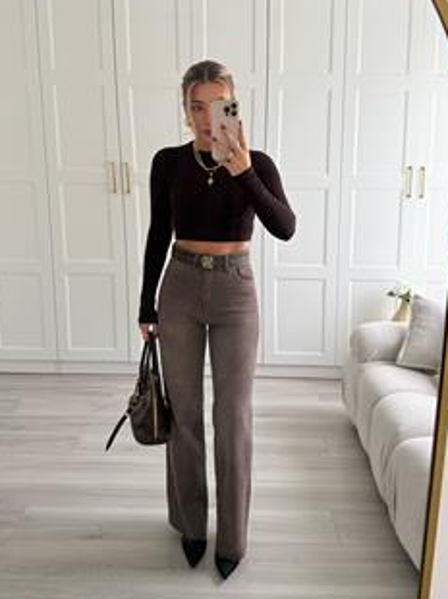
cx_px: 222
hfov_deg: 45.4
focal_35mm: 31
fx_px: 536
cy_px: 240
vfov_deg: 57.9
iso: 100
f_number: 1.78
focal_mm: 6.76
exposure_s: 1/121
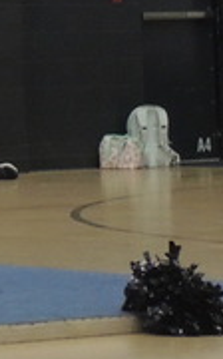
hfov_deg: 4.0
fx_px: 2946
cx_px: -733
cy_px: -158
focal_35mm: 302
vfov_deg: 6.9
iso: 400
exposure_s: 1/40
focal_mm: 8.9
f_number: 3.6
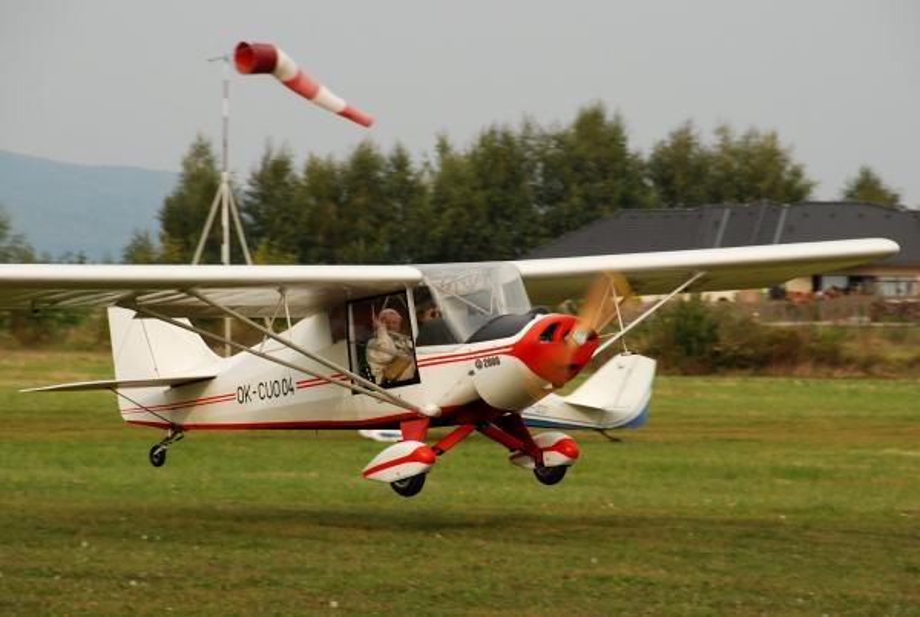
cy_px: 308
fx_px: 7678
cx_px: 460
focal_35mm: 300
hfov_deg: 6.9
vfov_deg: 4.6
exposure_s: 1/400
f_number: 13
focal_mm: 200
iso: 640
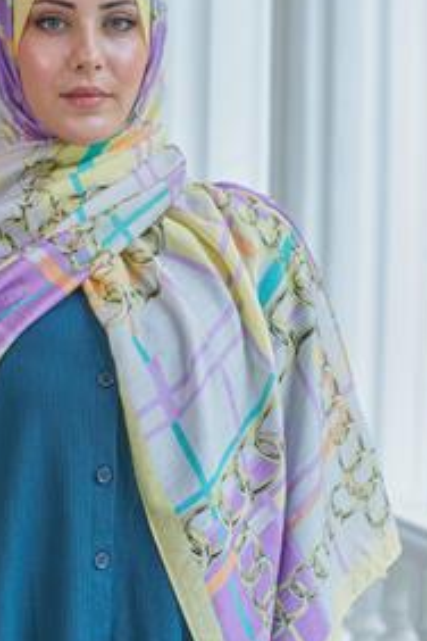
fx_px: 3220
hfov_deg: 7.6
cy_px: 318
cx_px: 84
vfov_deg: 11.4
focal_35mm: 181
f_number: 6.3
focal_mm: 110
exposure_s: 1/125
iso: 800
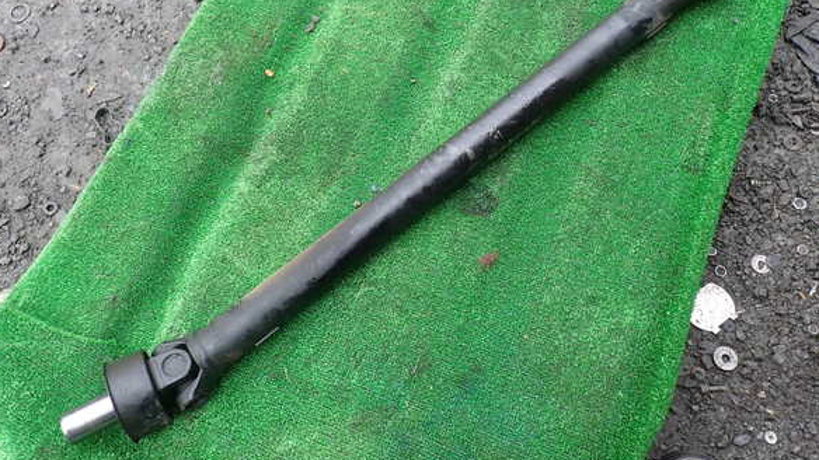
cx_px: 404
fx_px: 608
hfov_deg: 67.9
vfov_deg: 41.3
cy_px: 188
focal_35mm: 28
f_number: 2.8
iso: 100
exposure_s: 1/80
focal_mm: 4.5
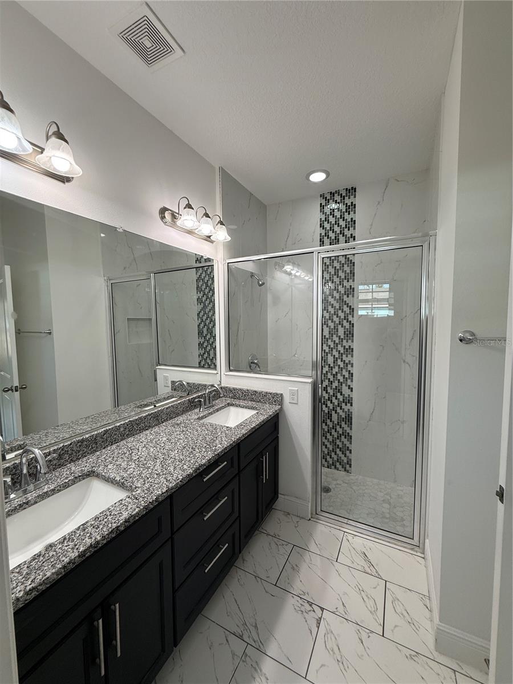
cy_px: 342
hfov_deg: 85.7
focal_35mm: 14
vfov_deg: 102.1
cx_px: 256
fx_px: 277
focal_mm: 2.22
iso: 80
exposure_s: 1/120
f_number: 2.2
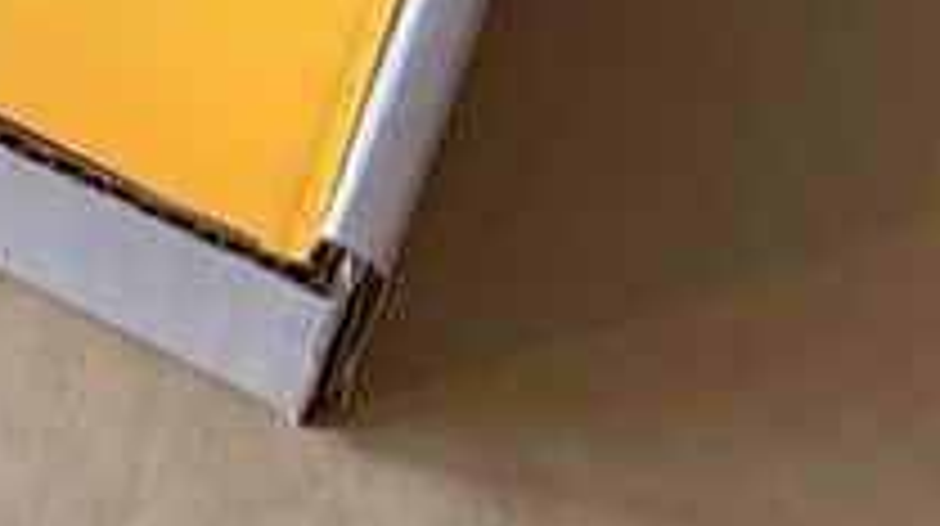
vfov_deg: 6.9
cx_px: -130
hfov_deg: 15.0
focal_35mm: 139
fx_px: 3461
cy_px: -1479
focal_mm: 4.25
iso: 100
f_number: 1.8
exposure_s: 1/112
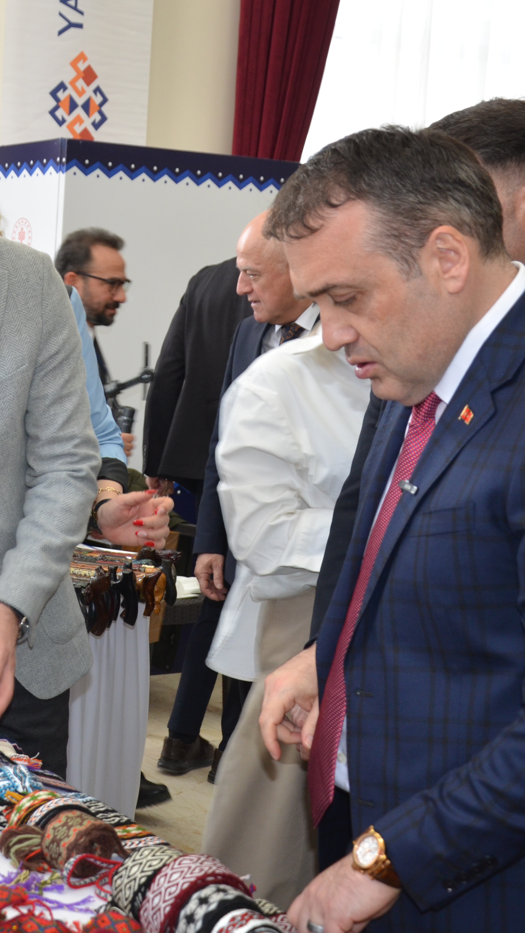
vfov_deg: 33.8
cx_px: -44
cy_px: 464
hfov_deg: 18.7
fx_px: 1534
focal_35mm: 62
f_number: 4
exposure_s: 1/60
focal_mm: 26
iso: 500
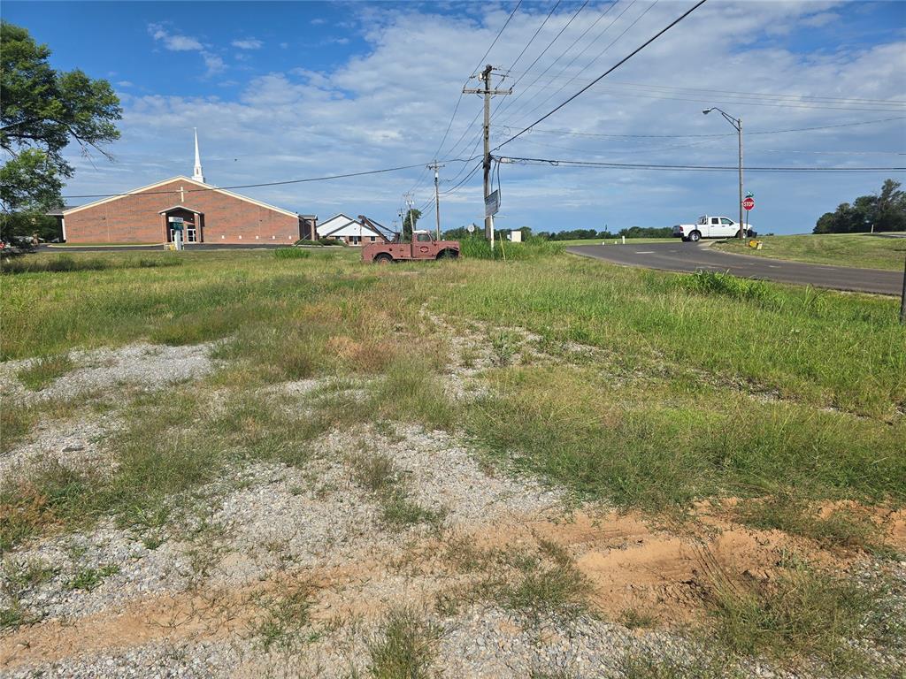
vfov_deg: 58.9
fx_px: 602
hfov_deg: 73.9
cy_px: 340
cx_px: 453
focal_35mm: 23
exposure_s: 1/1163
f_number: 1.7
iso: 12
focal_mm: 6.3
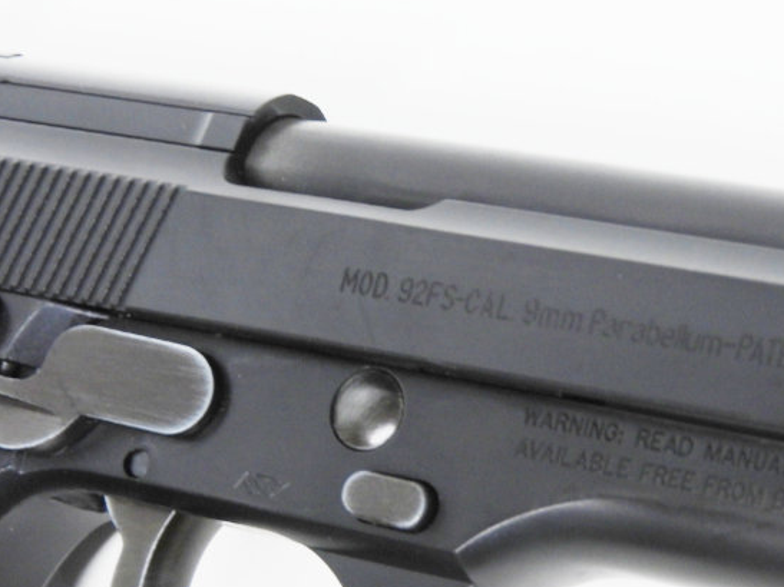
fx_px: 3147
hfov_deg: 14.2
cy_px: 385
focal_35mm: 139
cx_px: 479
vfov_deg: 10.7
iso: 200
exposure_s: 1/20
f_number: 5.3
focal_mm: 17
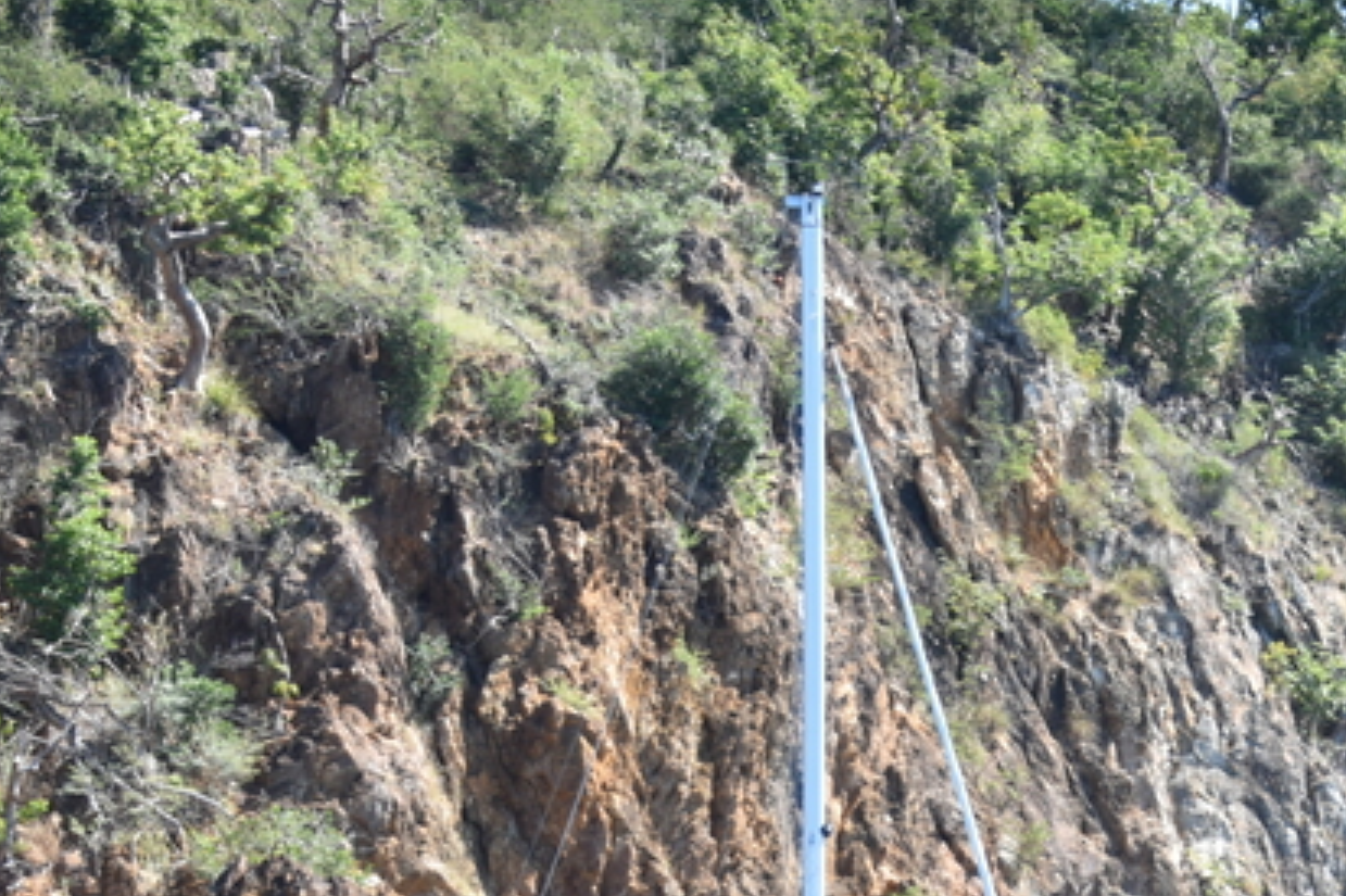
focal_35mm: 211
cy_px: 906
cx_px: 1278
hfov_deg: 9.7
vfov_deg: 6.5
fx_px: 7886
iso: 100
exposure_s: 1/200
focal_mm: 68
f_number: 7.1
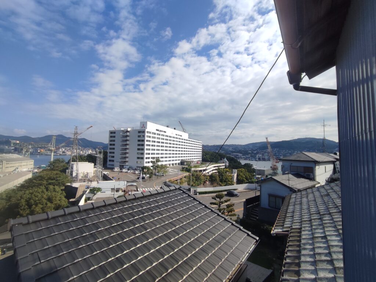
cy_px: 141
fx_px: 174
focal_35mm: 16
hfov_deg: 94.5
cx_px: 188
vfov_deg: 78.2
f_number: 2.2
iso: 50
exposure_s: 1/1453
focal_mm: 1.65
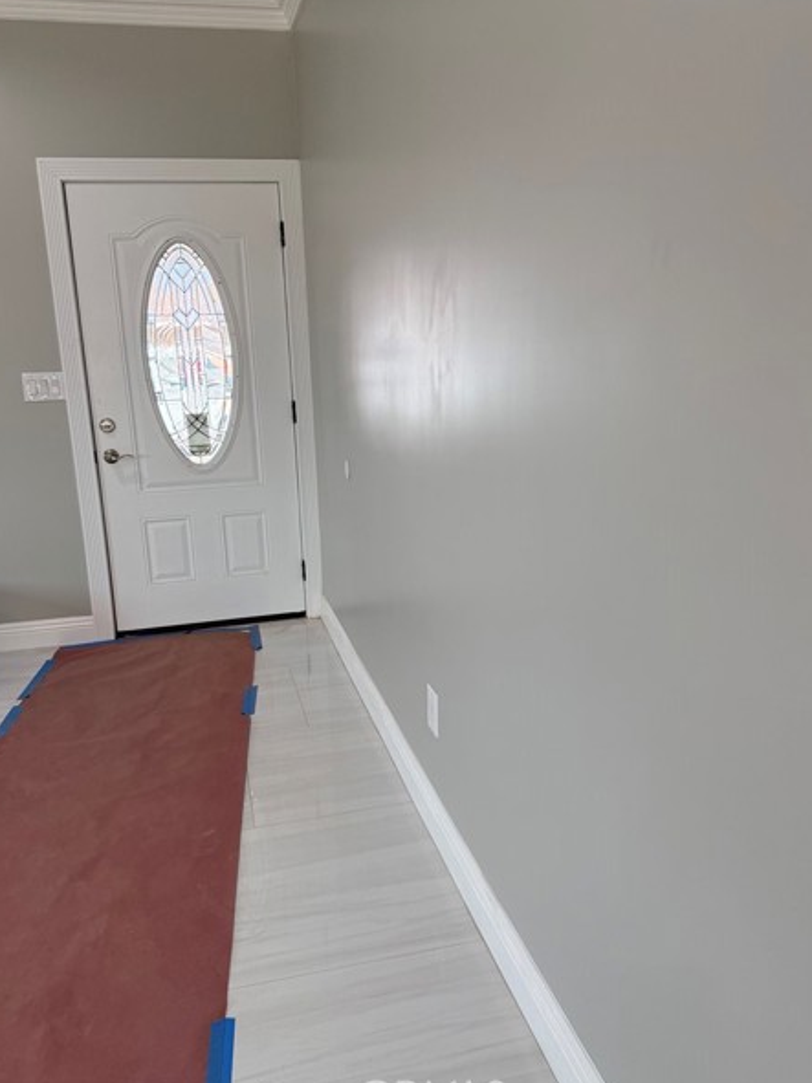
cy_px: 537
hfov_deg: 53.0
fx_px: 813
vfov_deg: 67.3
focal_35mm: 26
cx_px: 387
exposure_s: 1/230
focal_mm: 6.76
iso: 160
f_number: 1.78
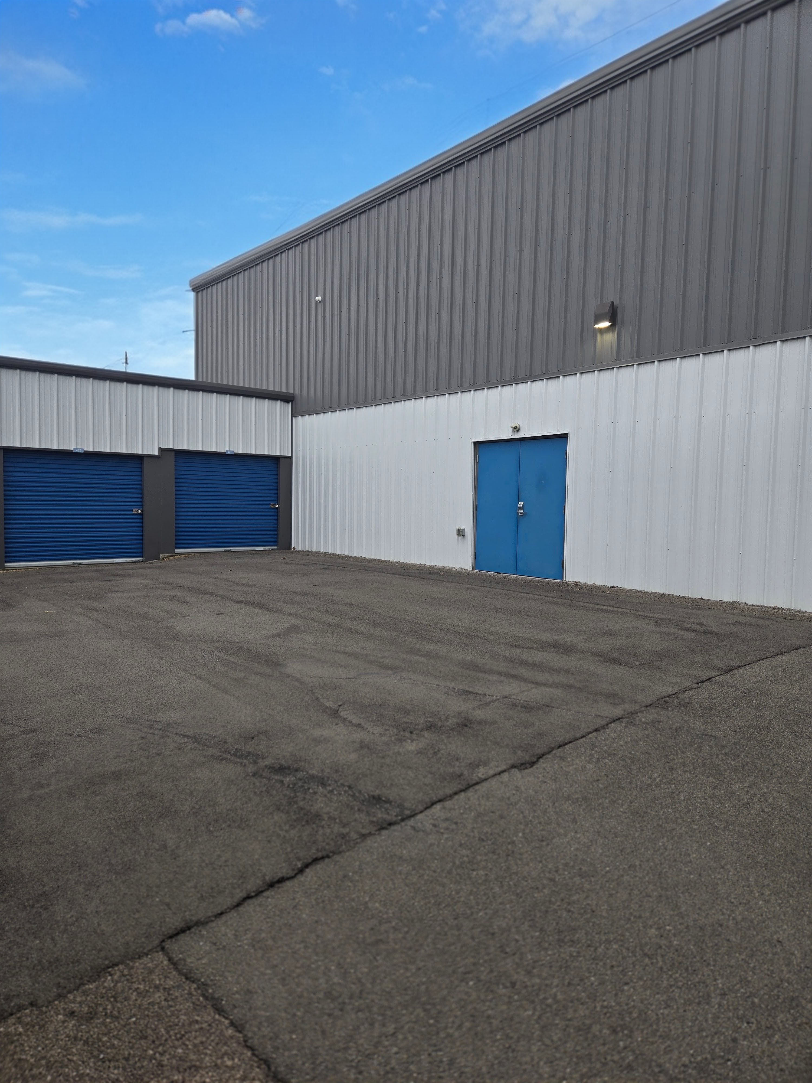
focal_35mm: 23
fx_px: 719
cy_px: 542
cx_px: 406
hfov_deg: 58.9
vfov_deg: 73.9
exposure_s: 1/609
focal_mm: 5.4
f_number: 1.8
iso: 25
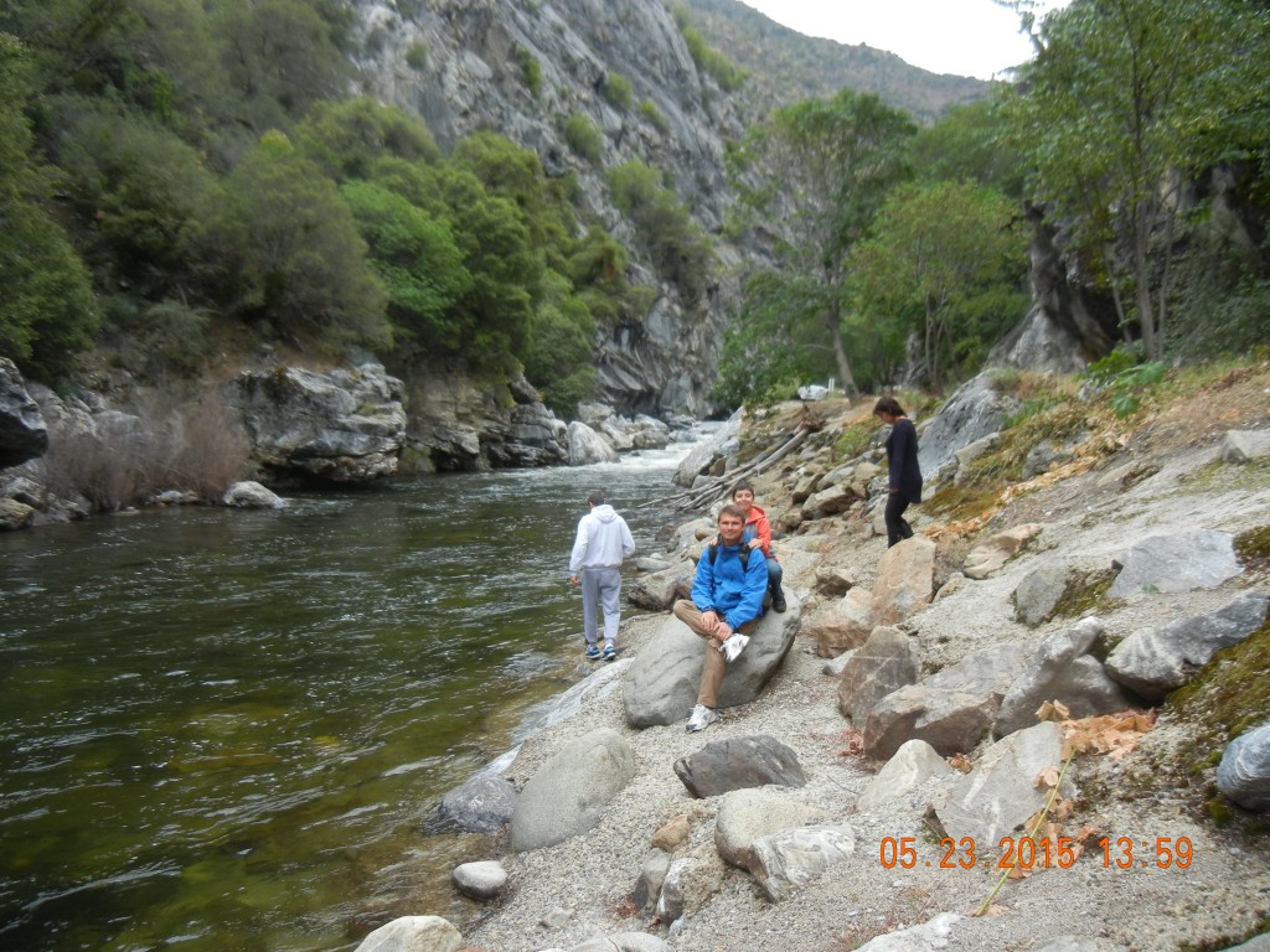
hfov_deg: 60.0
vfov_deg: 46.8
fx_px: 1101
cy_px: 476
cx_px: 635
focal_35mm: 30
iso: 160
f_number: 3.5
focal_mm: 5.4
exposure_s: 1/458
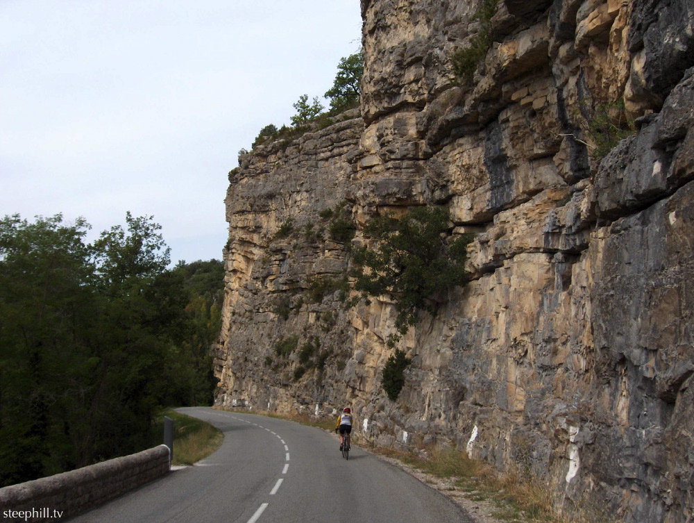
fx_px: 783
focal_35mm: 39
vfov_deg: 36.9
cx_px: 347
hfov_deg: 47.8
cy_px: 262
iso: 100
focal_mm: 8
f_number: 4.8
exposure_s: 1/735
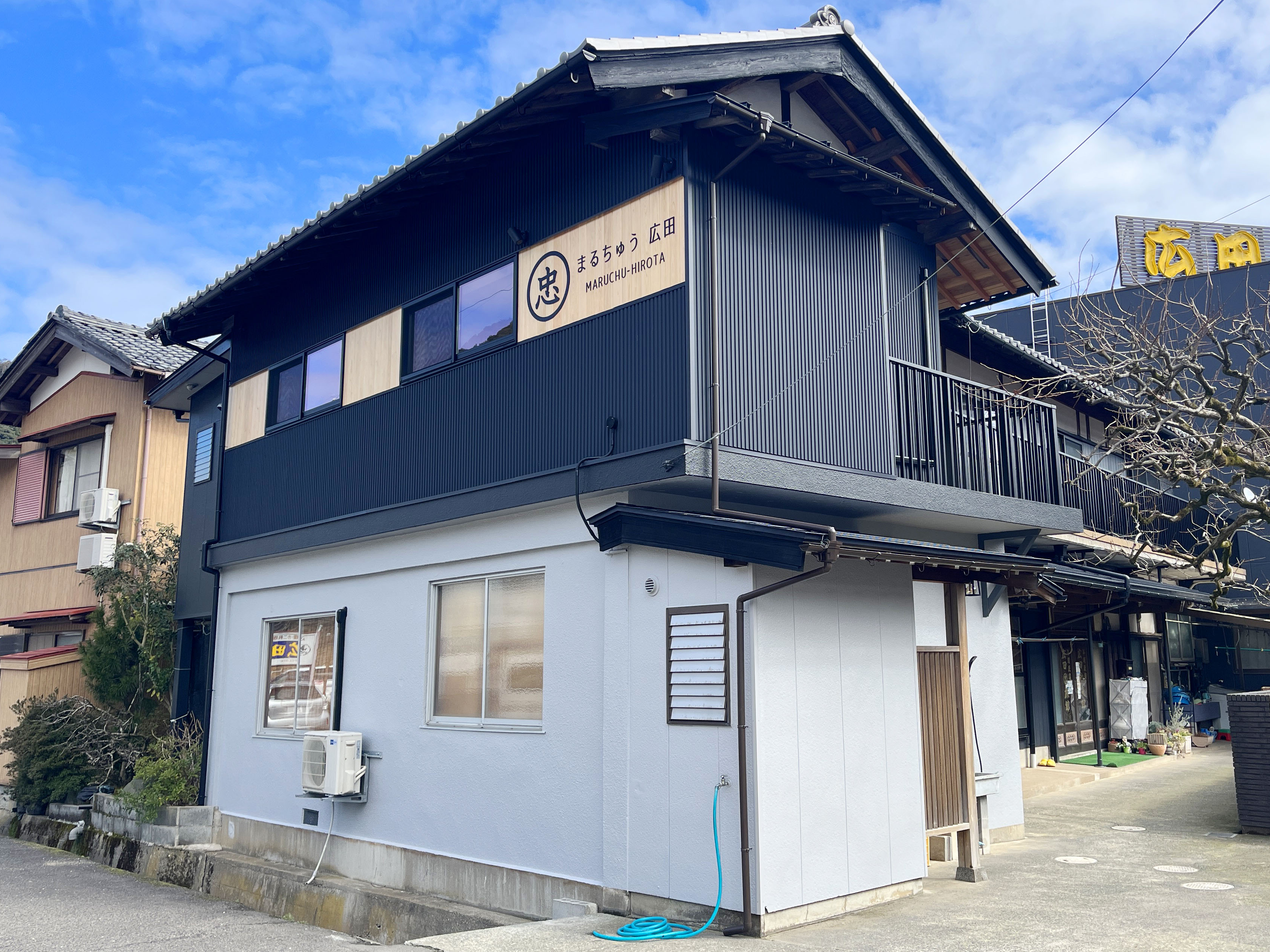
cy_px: 440
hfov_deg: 58.2
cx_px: 701
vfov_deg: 45.4
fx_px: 1137
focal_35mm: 31
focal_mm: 5.1
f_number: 1.6
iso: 50
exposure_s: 1/1832
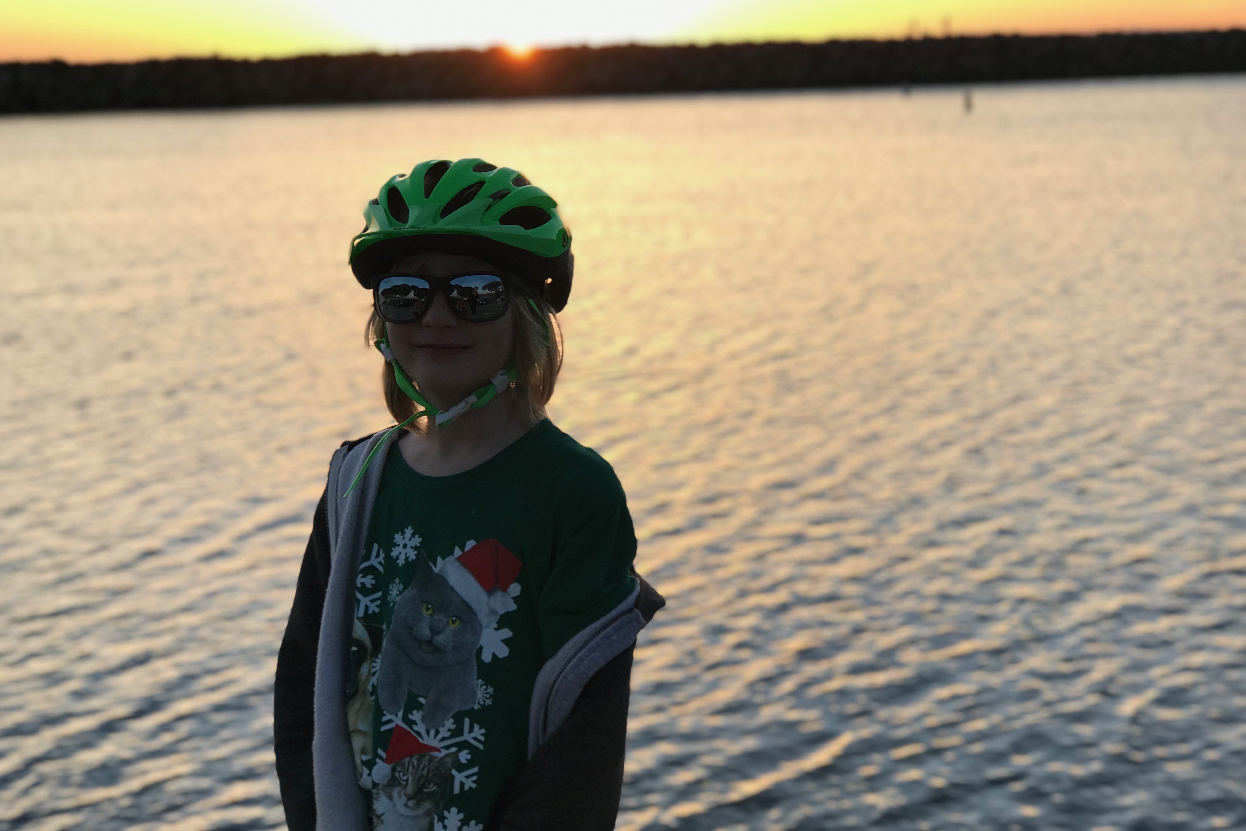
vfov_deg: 22.6
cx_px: 617
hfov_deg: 33.4
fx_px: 2077
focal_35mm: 60
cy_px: 424
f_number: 2.8
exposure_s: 1/120
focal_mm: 6.6
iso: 20
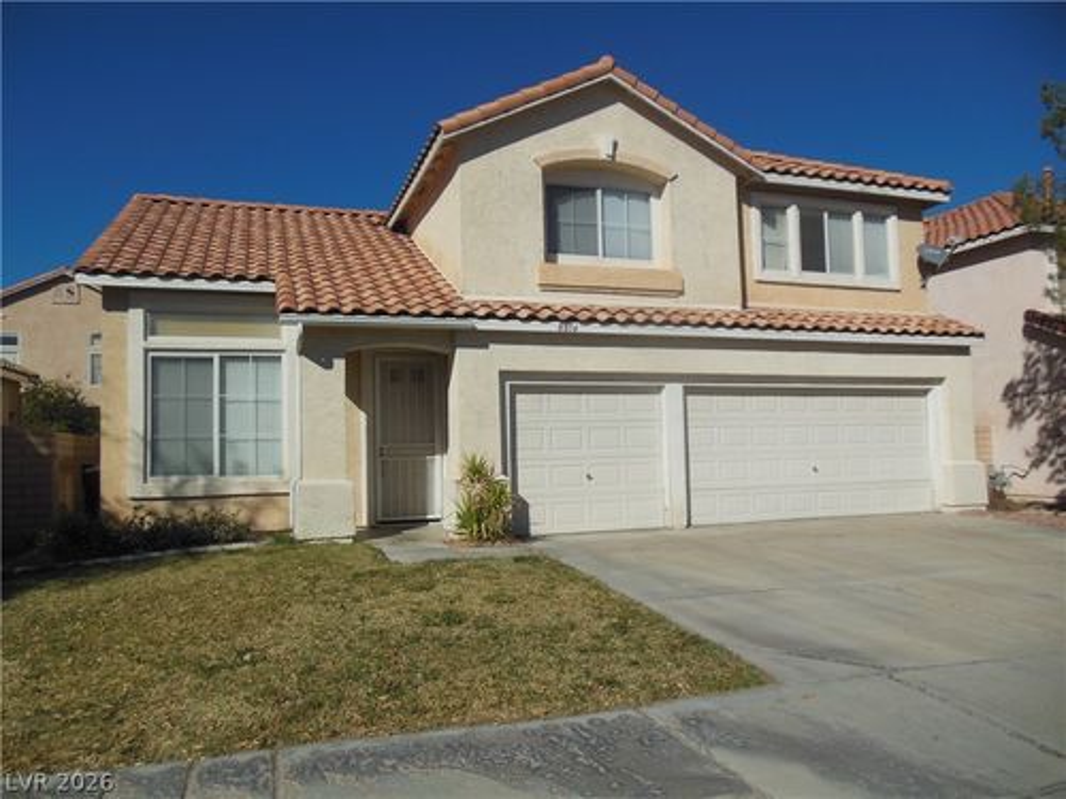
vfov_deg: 54.9
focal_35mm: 25
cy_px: 400
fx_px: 770
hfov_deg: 69.4
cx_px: 533
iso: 125
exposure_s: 1/1250
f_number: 6.4
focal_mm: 4.5
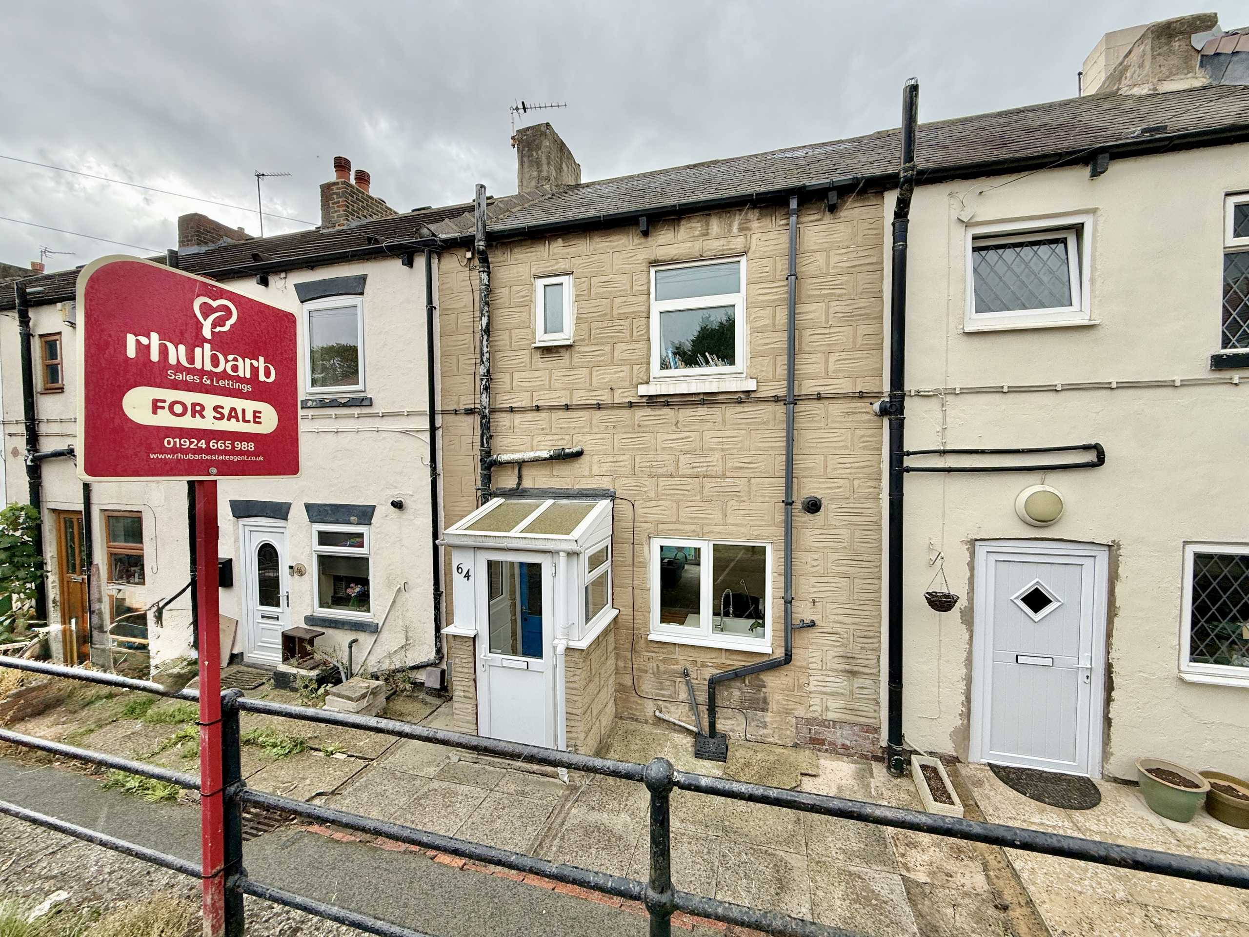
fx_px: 505
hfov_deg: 102.1
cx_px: 624
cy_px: 468
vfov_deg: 85.7
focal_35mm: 14
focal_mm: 2.22
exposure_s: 1/203
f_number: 2.2
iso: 50
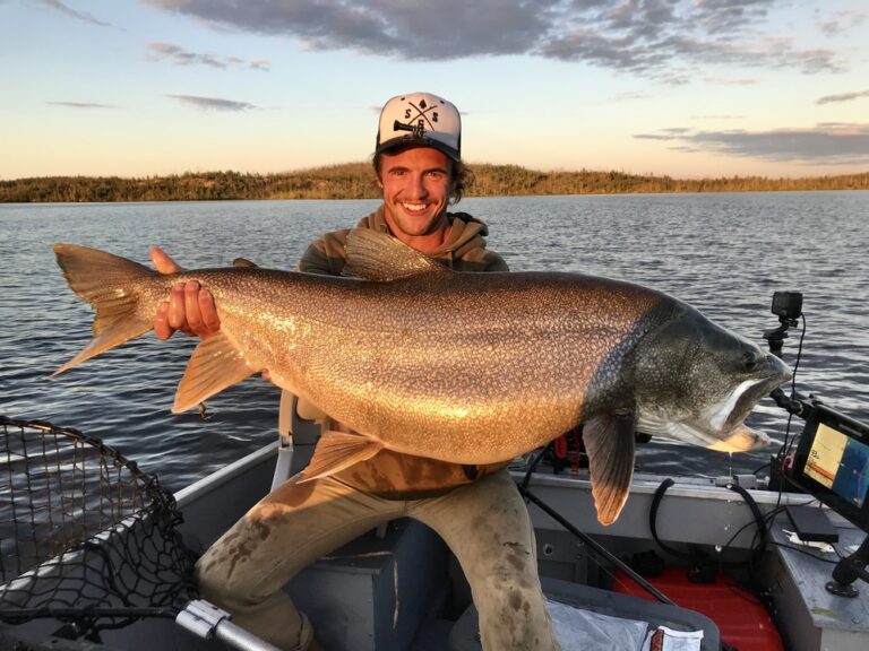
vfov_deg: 49.7
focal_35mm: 28
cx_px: 434
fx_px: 703
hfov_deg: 63.4
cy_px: 326
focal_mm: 3.99
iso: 20
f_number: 1.8
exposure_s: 1/372
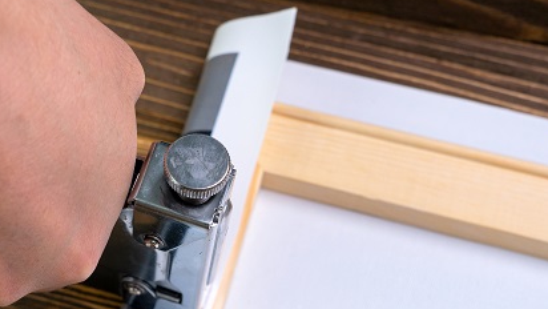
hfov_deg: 32.4
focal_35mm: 64
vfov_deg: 18.7
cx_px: 156
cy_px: 236
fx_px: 930
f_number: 8
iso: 320
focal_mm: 42
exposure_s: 1/125
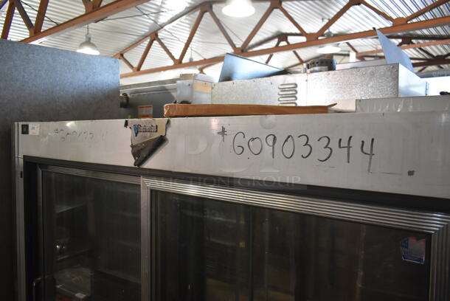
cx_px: 225
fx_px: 338
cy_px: 150
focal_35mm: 27
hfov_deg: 67.3
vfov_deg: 48.0
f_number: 4
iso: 1800
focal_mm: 18
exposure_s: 1/60
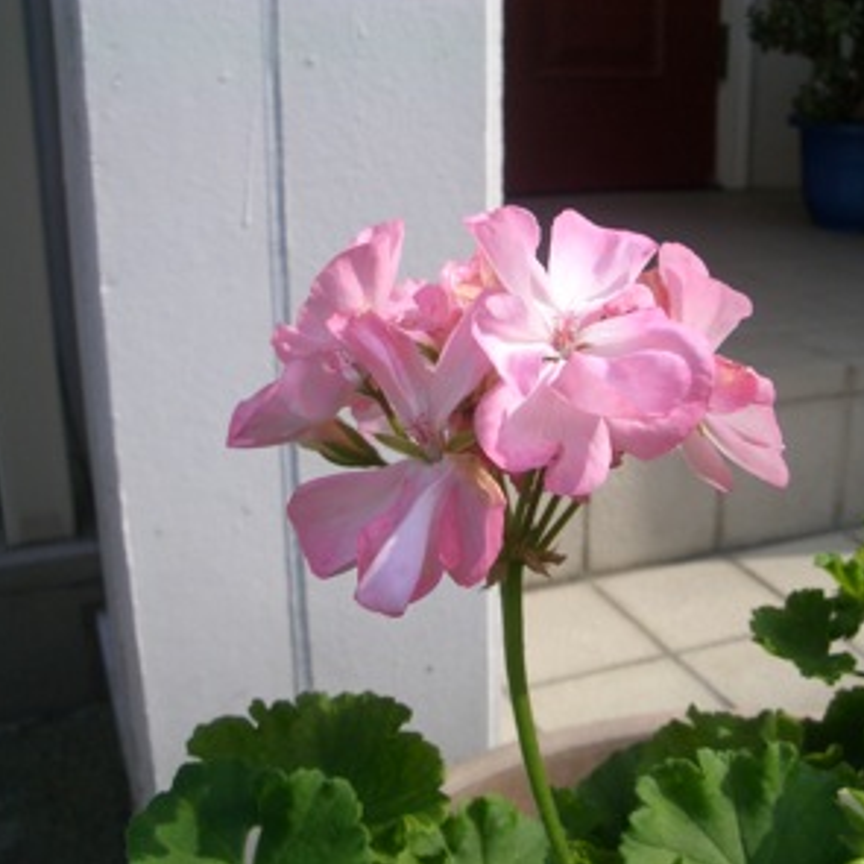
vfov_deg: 40.0
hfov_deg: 40.0
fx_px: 1186
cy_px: 431
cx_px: 474
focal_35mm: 42
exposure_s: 1/400
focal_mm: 5.8
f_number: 4.3
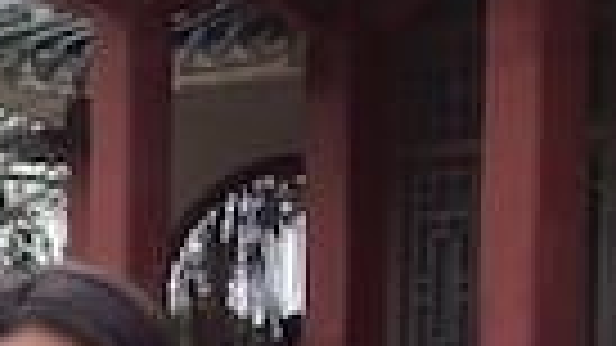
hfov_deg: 12.4
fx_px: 2401
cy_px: 438
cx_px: -719
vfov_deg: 8.2
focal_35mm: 147
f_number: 4
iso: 125
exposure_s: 1/500
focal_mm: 8.8
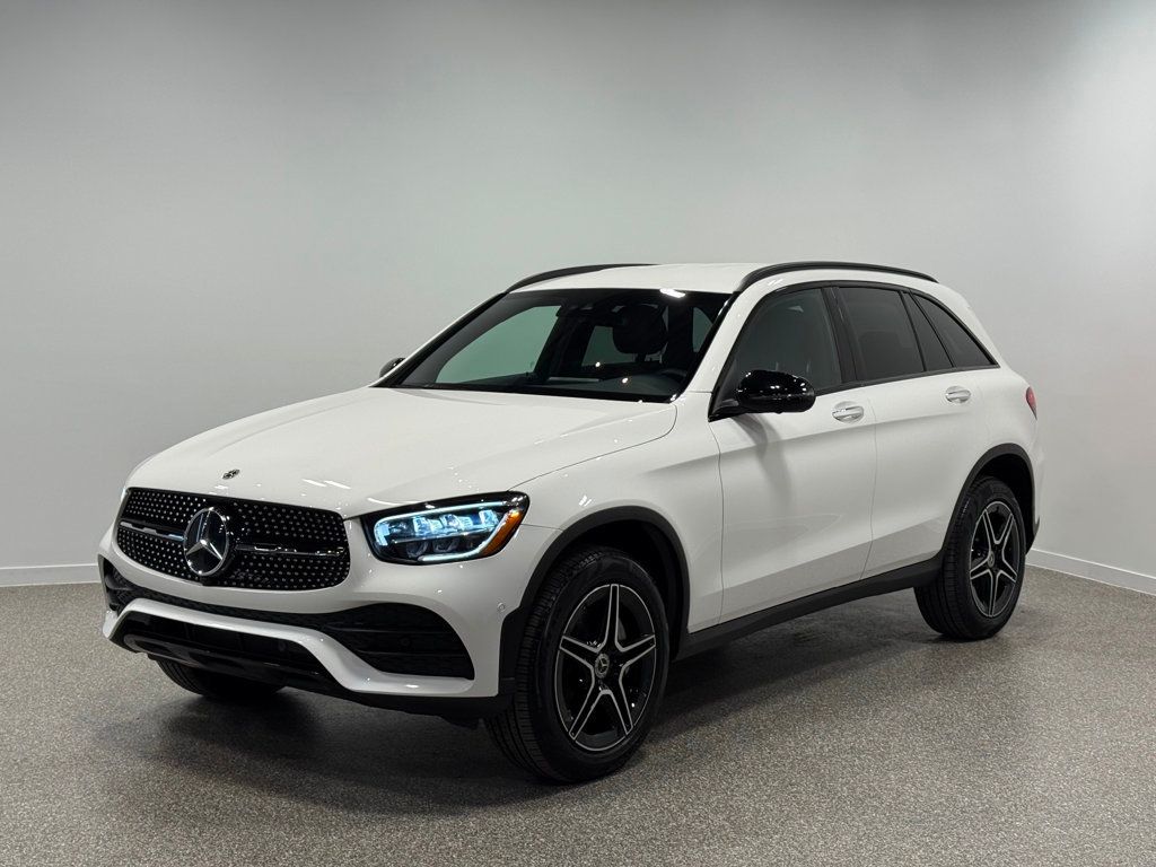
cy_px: 434
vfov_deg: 30.3
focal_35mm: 48
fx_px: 1603
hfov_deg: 39.7
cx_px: 578
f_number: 1.78
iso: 64
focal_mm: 6.76
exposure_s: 1/469
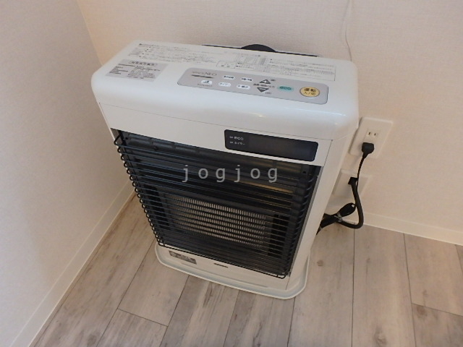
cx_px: 232
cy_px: 174
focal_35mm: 21
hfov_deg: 79.0
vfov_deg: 63.4
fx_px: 281
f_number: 3.5
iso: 800
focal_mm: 3.7
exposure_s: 1/30
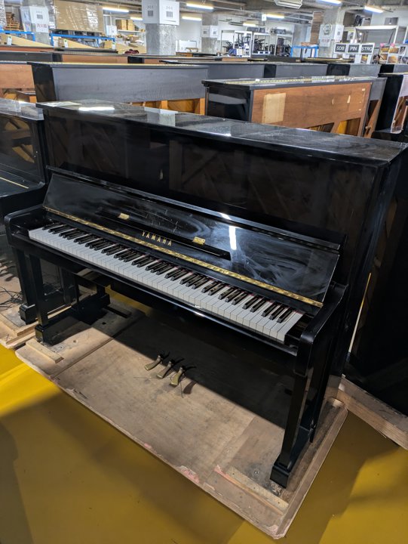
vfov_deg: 69.4
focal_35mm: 25
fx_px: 392
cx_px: 204
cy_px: 272
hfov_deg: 54.9
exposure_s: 1/25
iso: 157
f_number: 1.89
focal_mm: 5.43
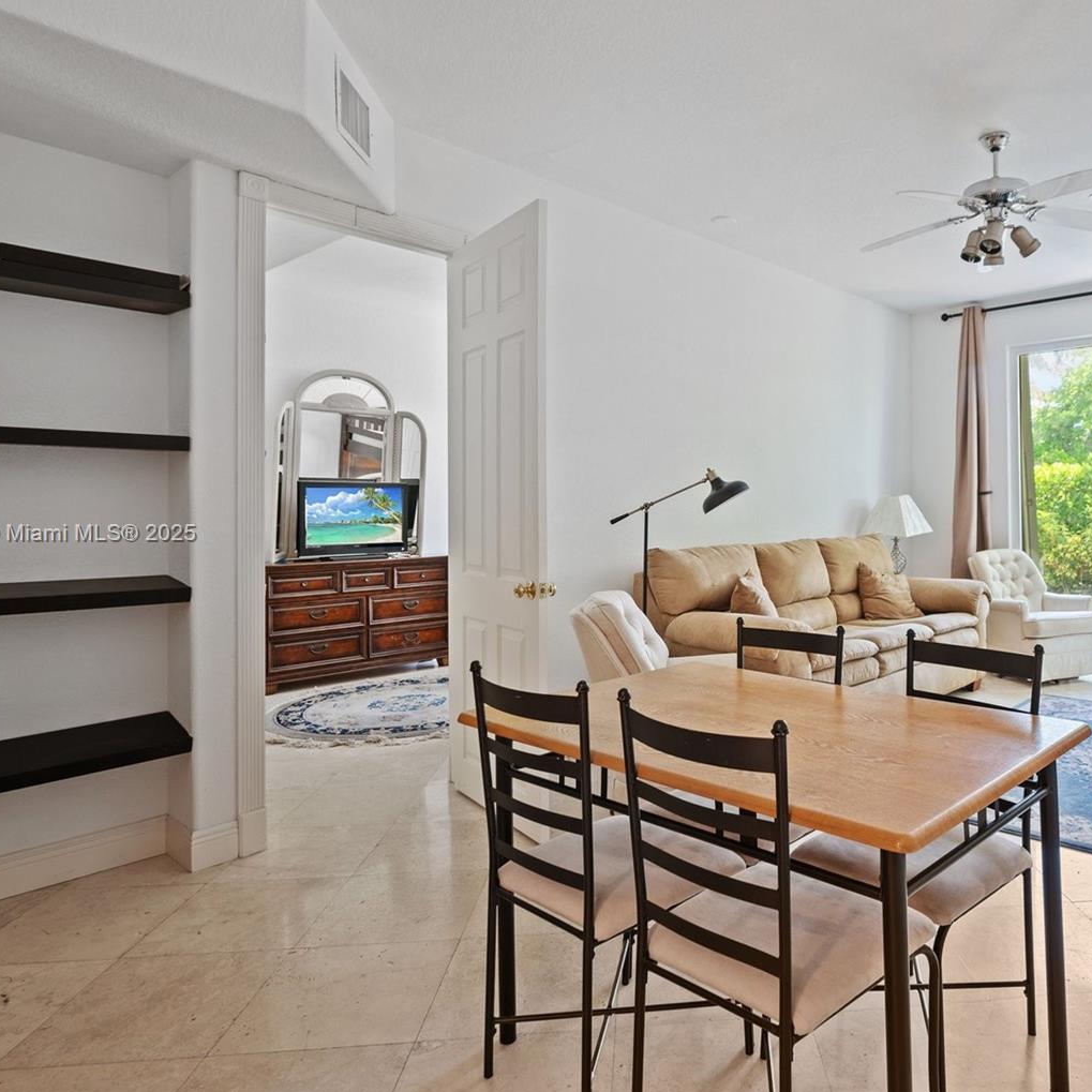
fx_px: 857
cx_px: 710
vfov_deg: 65.0
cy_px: 535
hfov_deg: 63.7
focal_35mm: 24
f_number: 8
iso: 200
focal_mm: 18
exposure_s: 1/1.67
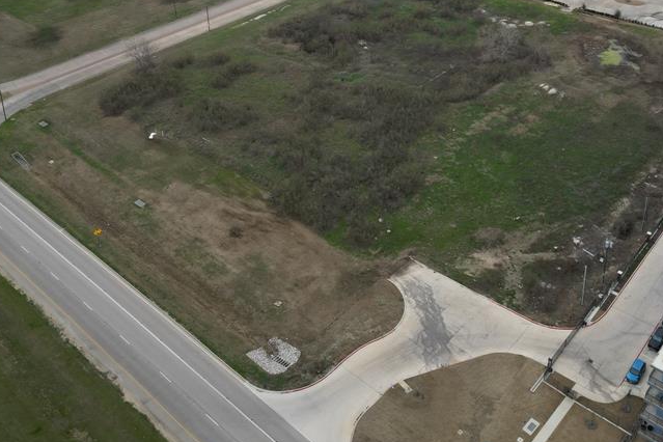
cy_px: 56
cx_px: 384
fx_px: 737
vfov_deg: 32.0
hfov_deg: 48.3
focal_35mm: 40
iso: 110
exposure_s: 1/725
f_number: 1.7
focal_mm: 6.72
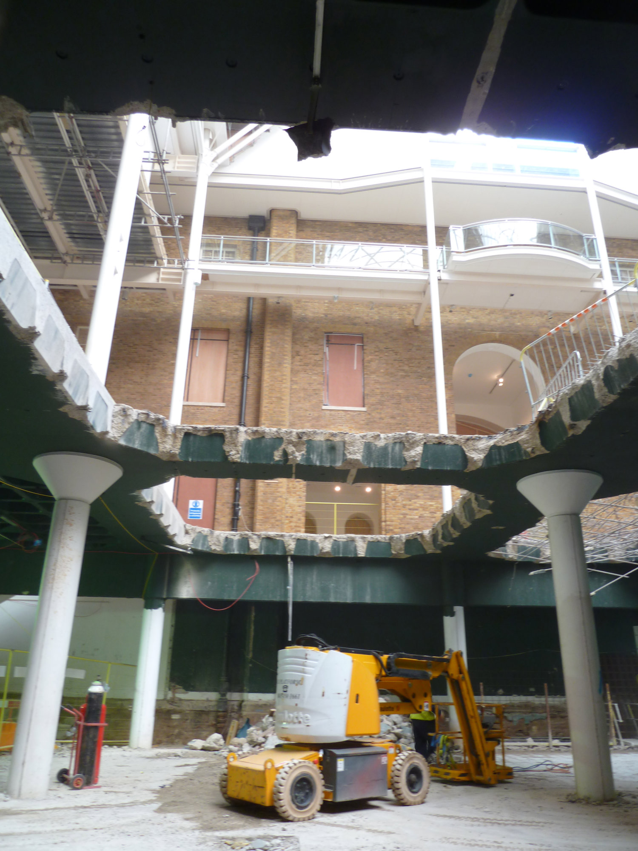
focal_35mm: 25
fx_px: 614
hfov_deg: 54.9
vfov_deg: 69.4
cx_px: 319
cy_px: 426
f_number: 3.3
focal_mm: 4.1
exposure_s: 1/6
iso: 80
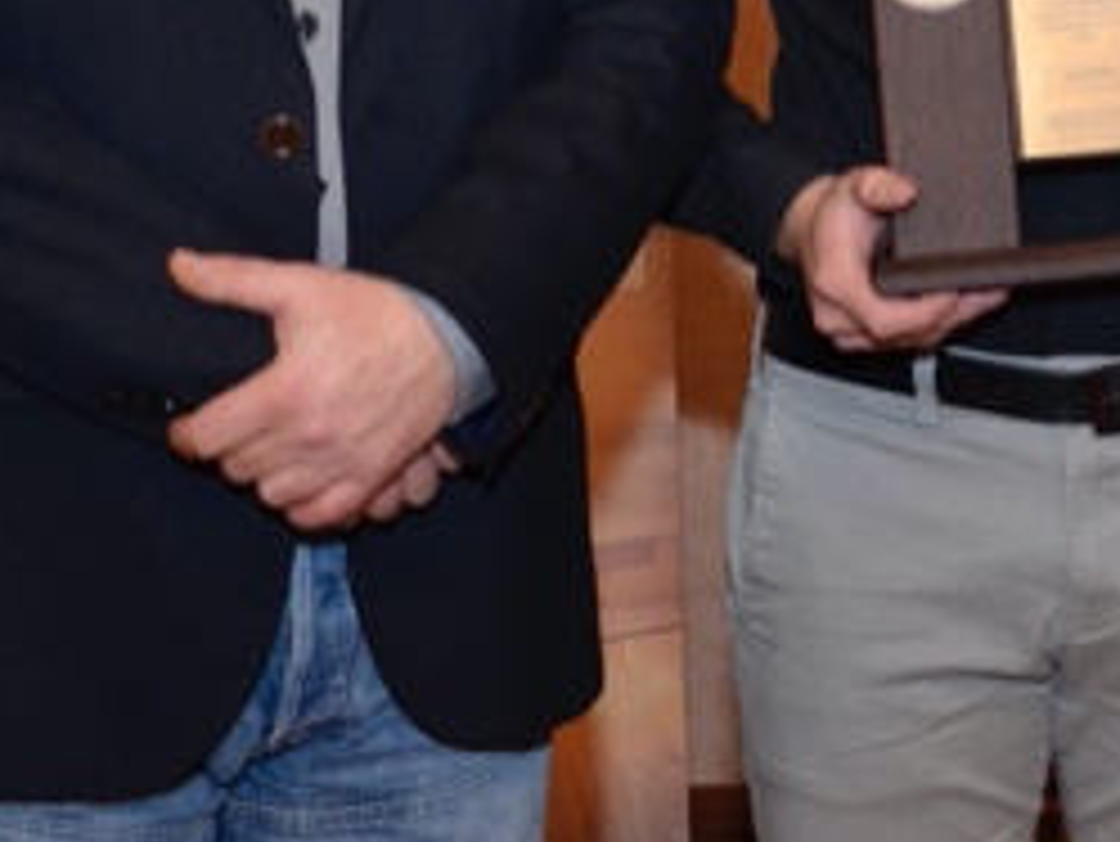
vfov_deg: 11.7
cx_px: 1543
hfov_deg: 14.9
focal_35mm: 125
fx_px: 4046
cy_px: -68
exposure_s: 1/60
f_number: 4
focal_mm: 24
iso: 800
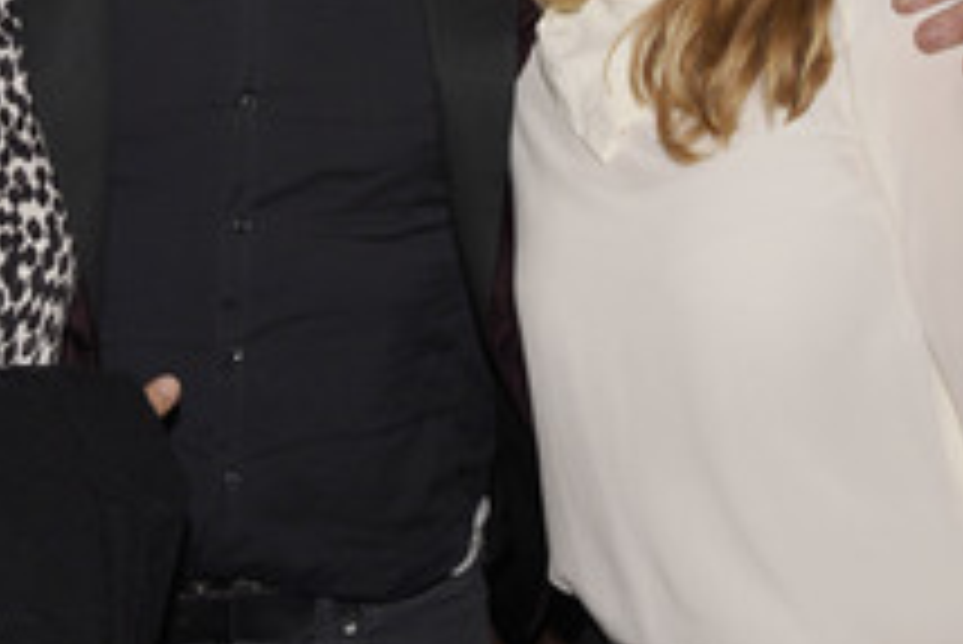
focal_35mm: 80
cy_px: 54
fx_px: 2141
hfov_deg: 25.1
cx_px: 250
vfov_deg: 16.8
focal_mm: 38
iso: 640
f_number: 6.3
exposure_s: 1/100
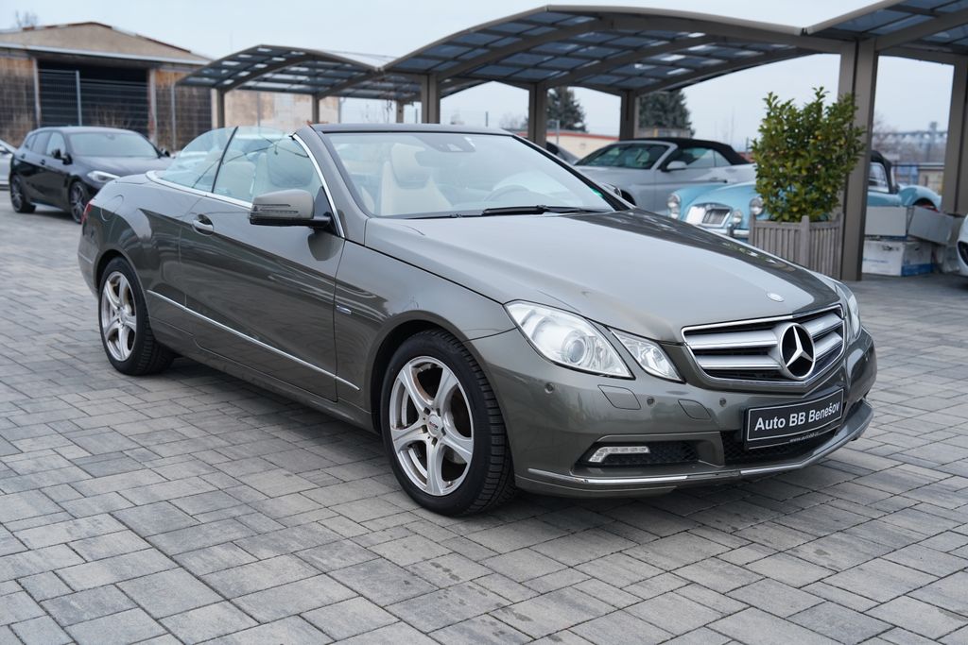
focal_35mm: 40
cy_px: 322
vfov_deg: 33.4
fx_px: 1076
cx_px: 484
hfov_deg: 48.5
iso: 1000
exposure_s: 1/160
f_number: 4
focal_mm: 40
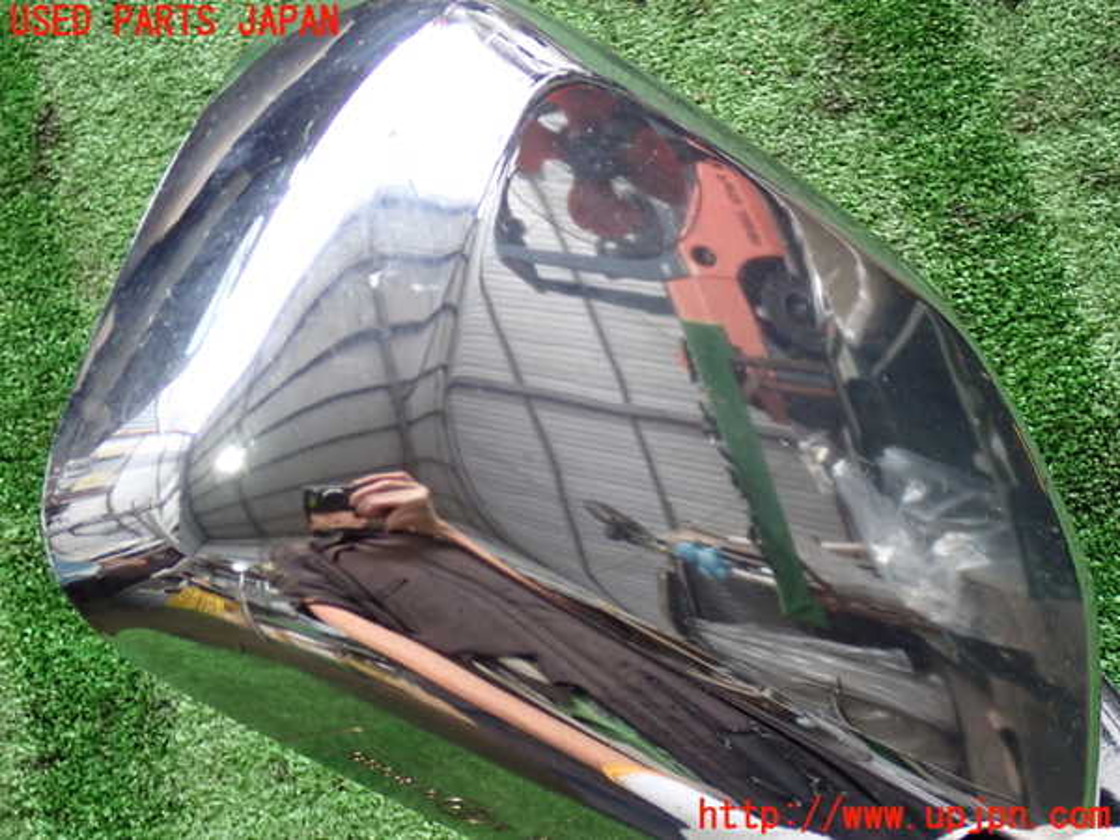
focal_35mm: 50
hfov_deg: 38.2
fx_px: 1618
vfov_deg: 29.1
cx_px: 560
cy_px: 420
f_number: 3.2
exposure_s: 1/50
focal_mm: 9.01
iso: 500
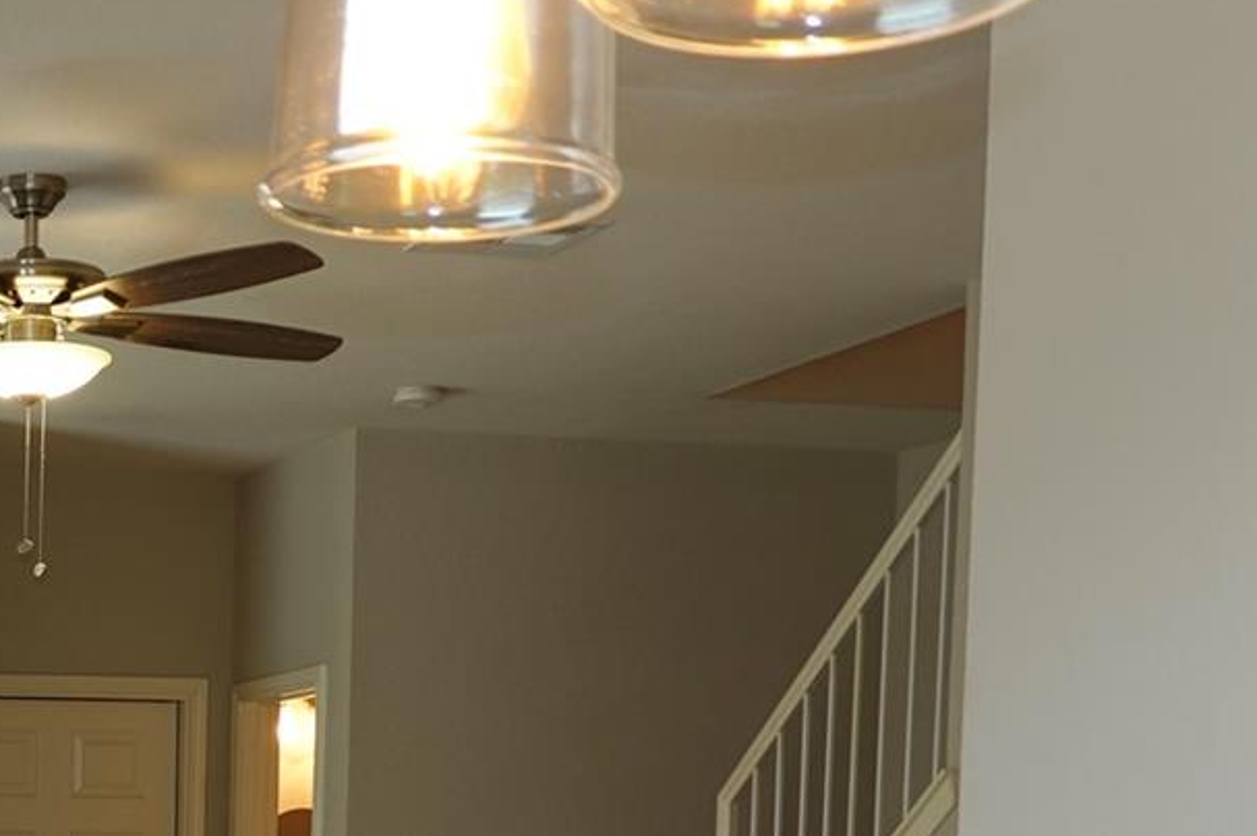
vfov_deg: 15.8
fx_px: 2827
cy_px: 1152
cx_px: -263
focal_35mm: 81
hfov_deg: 23.0
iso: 100
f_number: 2.8
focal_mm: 9
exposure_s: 1/30
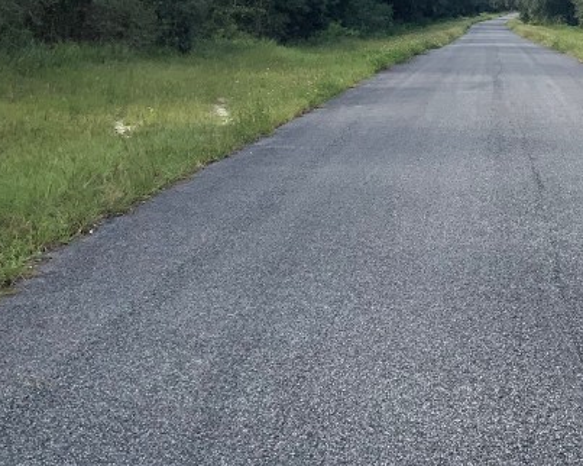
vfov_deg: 20.9
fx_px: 1242
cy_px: 58
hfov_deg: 25.5
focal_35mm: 72
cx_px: 532
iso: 16
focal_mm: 3
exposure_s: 1/997
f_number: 1.8
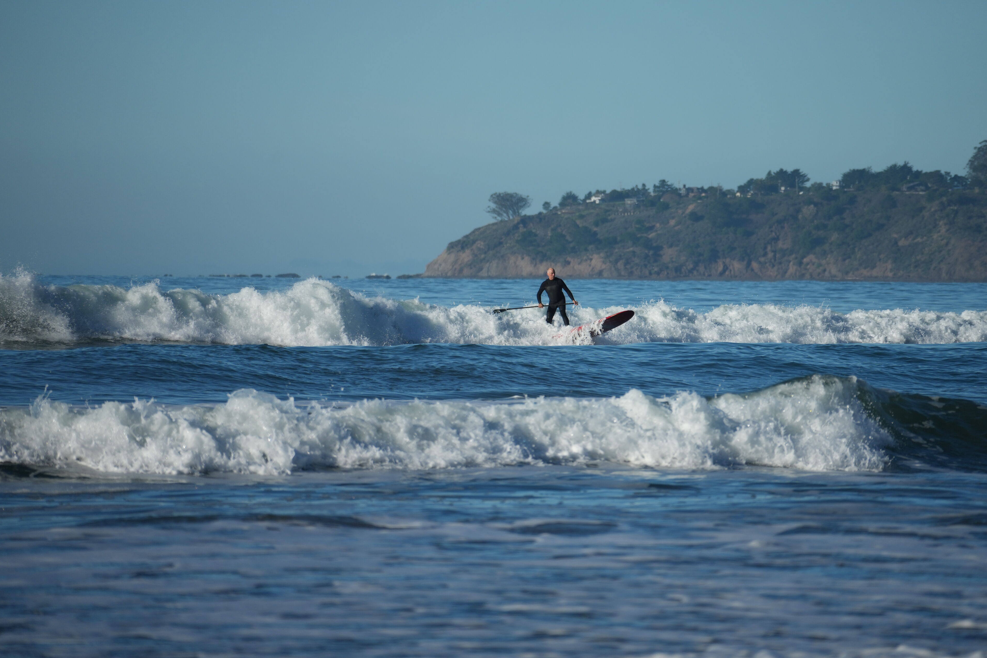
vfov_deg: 4.0
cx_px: 559
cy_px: 305
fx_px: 9348
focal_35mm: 341
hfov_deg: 6.0
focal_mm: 300
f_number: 7.1
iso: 250
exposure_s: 1/1600
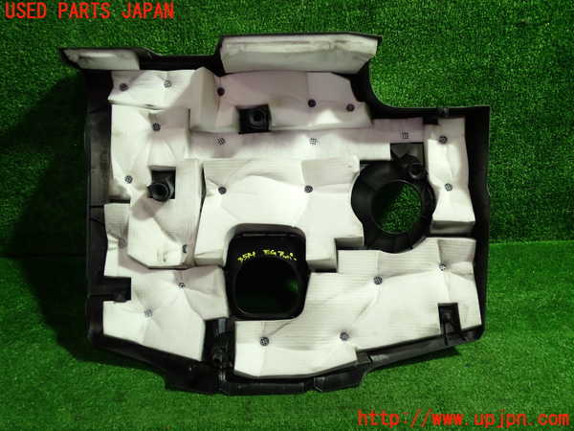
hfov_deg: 60.0
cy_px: 216
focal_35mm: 30
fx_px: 497
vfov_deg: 46.8
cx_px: 287
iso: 200
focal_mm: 5.4
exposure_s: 1/50
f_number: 2.3
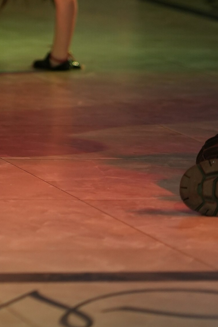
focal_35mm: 306
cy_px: -177
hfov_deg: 4.4
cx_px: -162
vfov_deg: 6.6
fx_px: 2780
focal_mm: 85
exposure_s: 1/400
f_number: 2.2
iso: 800
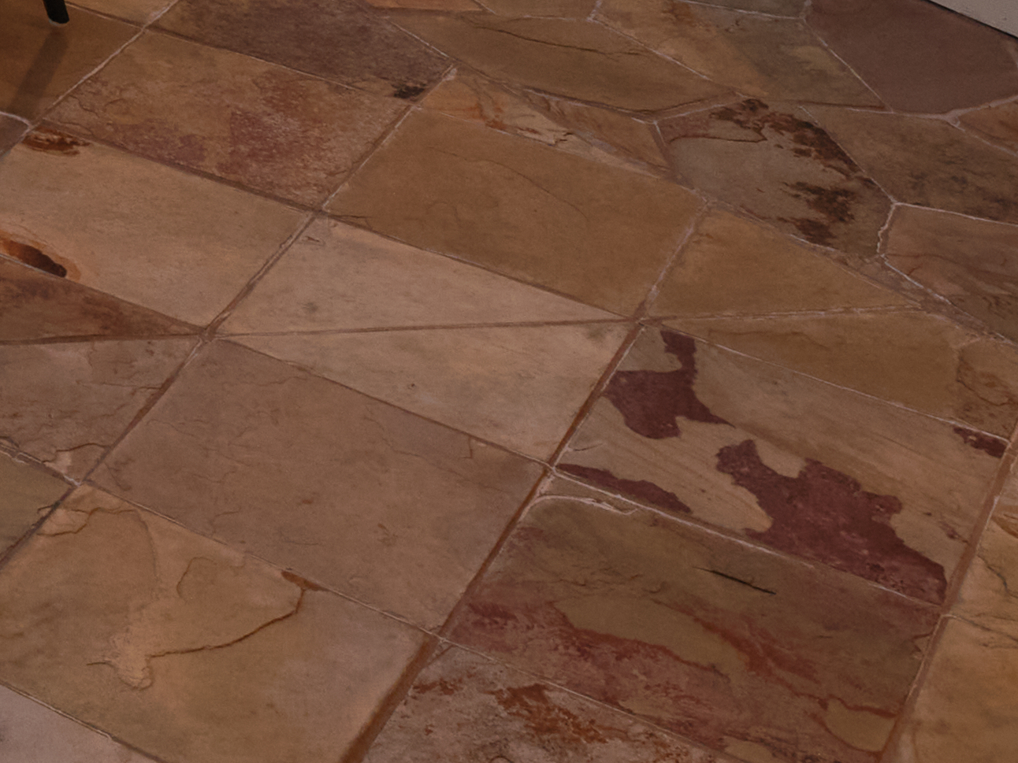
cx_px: -993
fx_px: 2970
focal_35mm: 101
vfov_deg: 11.0
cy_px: -1355
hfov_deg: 15.6
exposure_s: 1
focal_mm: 20
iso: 320
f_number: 13
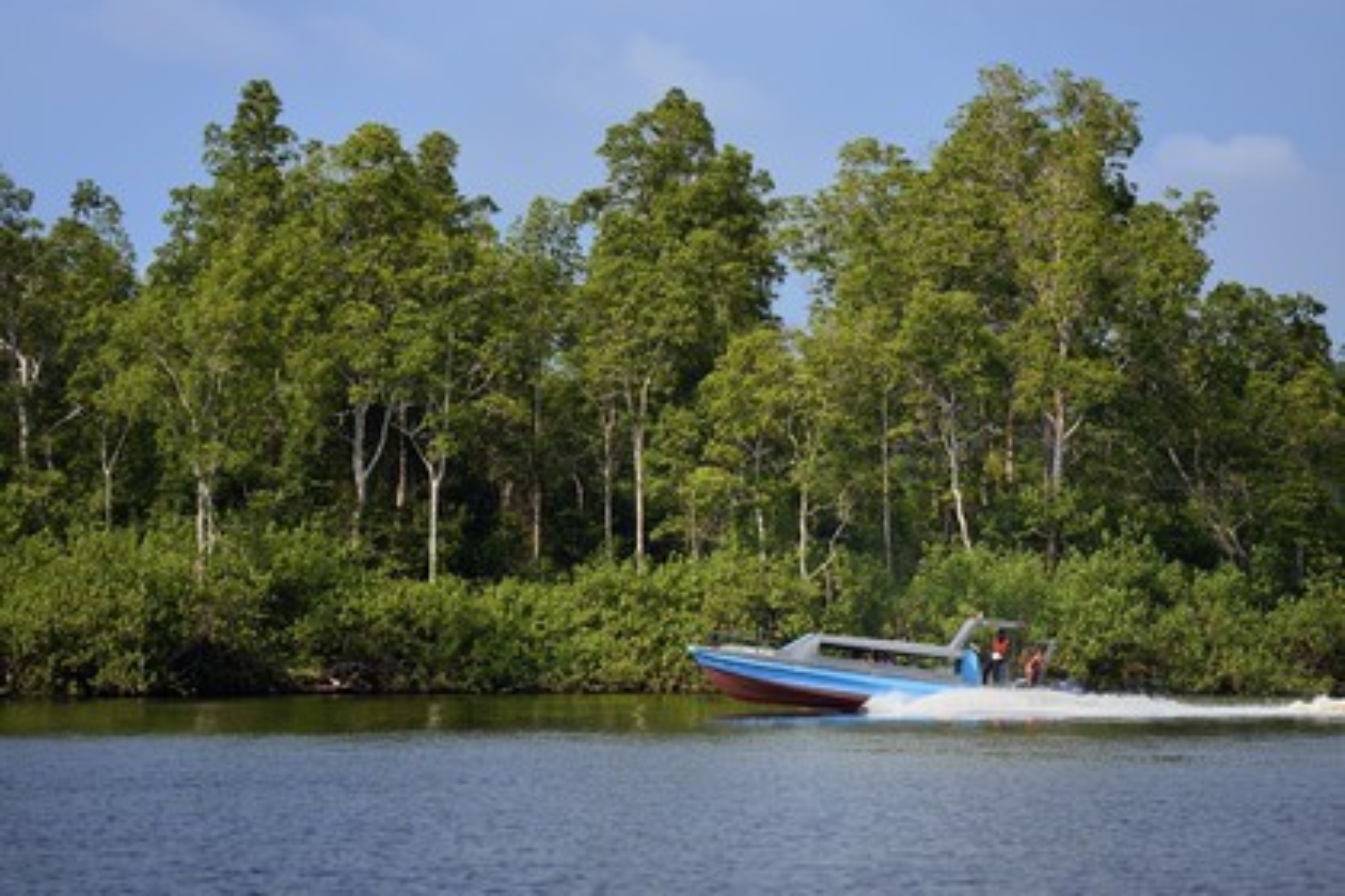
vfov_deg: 6.9
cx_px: 672
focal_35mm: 200
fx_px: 7472
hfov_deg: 10.3
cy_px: 448
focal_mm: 200
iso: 400
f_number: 5.6
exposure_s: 1/1250
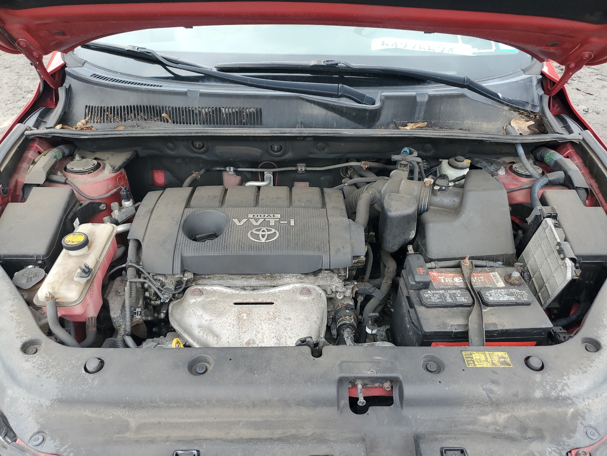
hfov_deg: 67.3
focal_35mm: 26
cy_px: 228
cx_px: 304
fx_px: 456
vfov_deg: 53.1
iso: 50
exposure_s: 1/238
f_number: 1.5
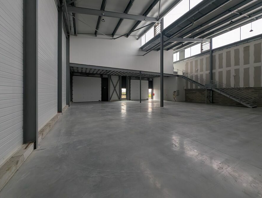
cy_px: 92
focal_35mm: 13
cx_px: 139
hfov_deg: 106.0
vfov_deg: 89.9
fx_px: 99
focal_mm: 2.23
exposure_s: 1/178
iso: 41
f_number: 1.95
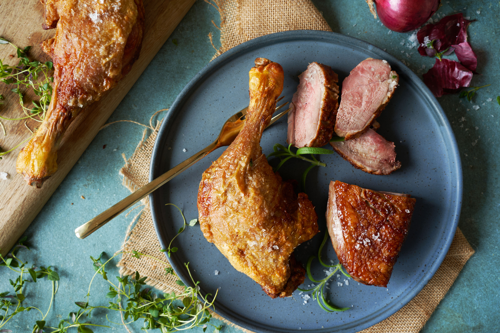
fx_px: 458
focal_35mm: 33
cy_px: 166
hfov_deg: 57.2
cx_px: 250
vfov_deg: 40.0
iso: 100
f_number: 13
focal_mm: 33
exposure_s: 1/1.59
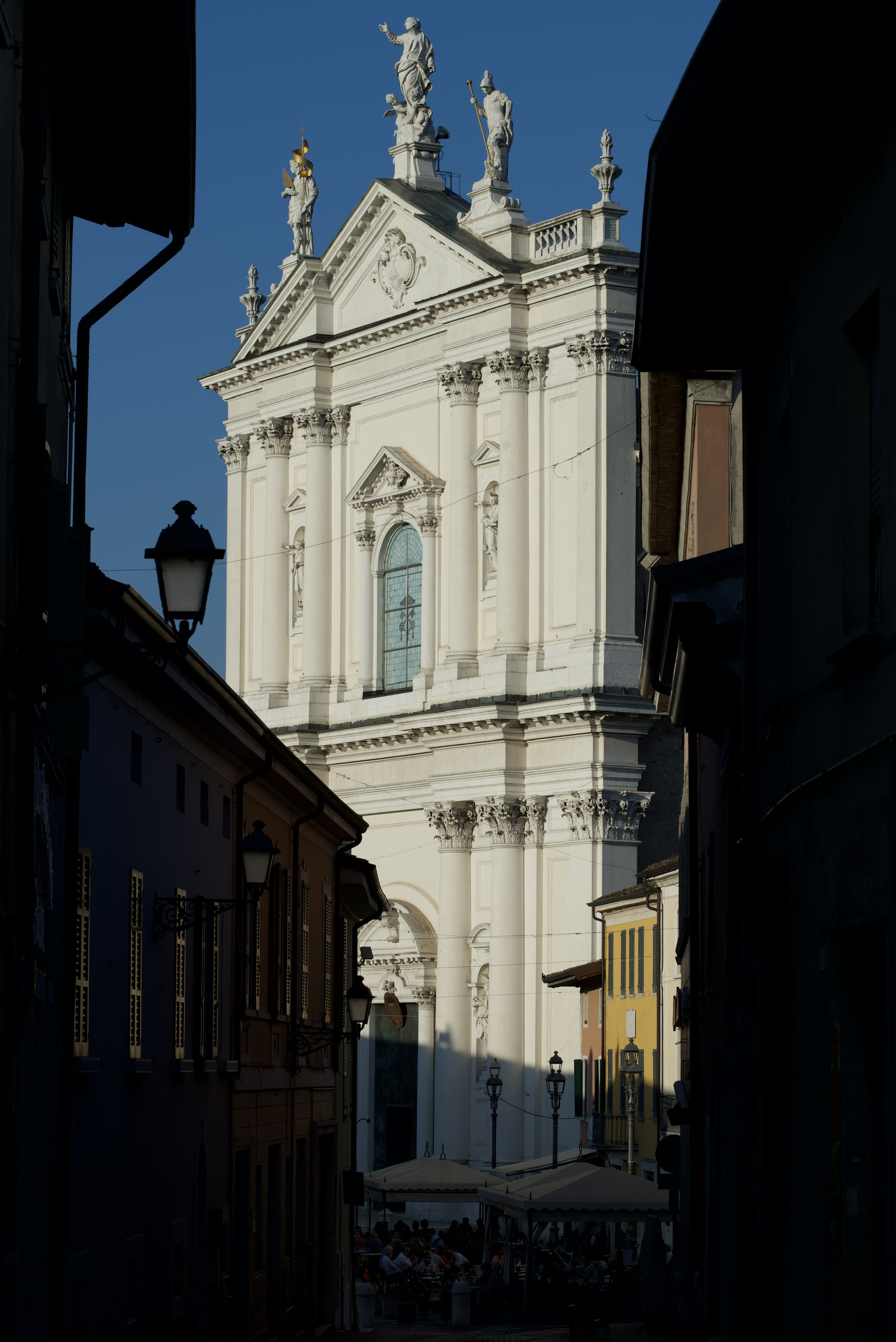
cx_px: 448
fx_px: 3917
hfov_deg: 13.1
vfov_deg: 19.5
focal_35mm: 105
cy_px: 671
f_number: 13
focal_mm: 105
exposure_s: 1/250
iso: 100
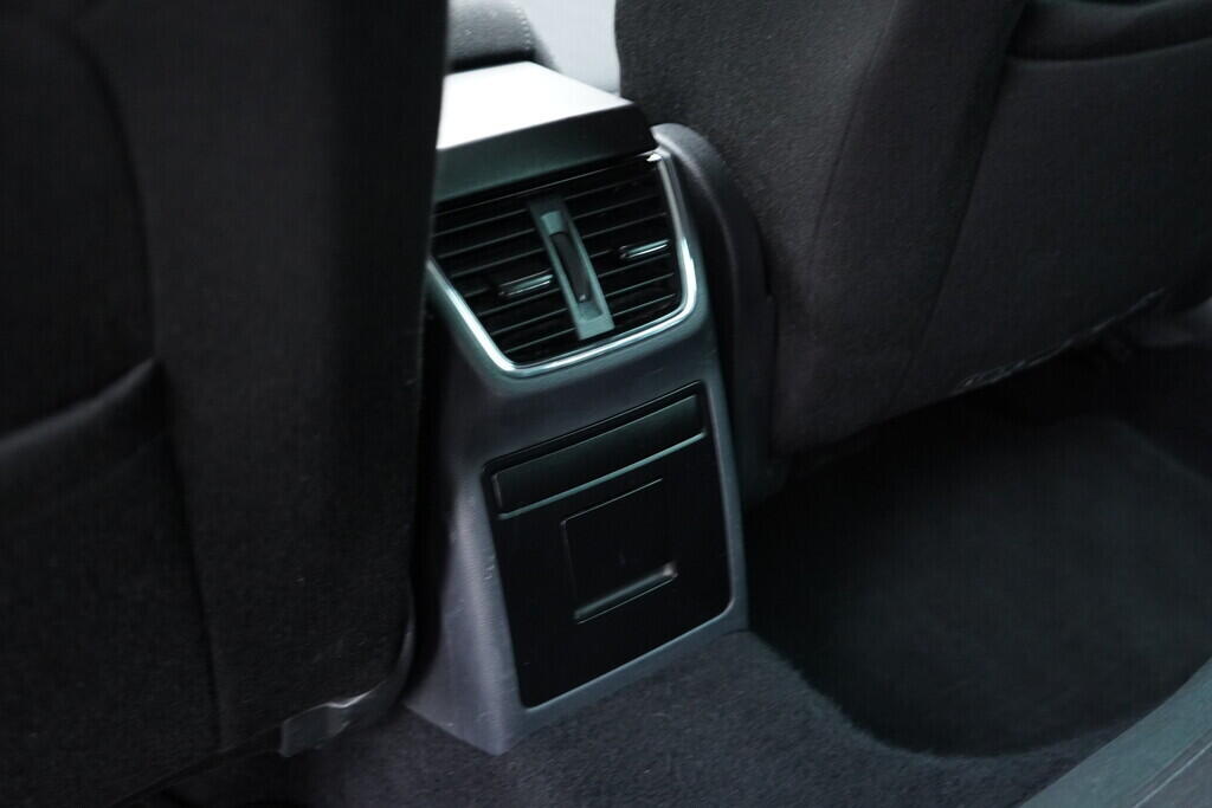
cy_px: 404
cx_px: 606
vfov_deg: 36.9
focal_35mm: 36
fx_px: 1212
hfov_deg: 53.1
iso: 1600
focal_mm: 24
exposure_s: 1/40
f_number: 2.8
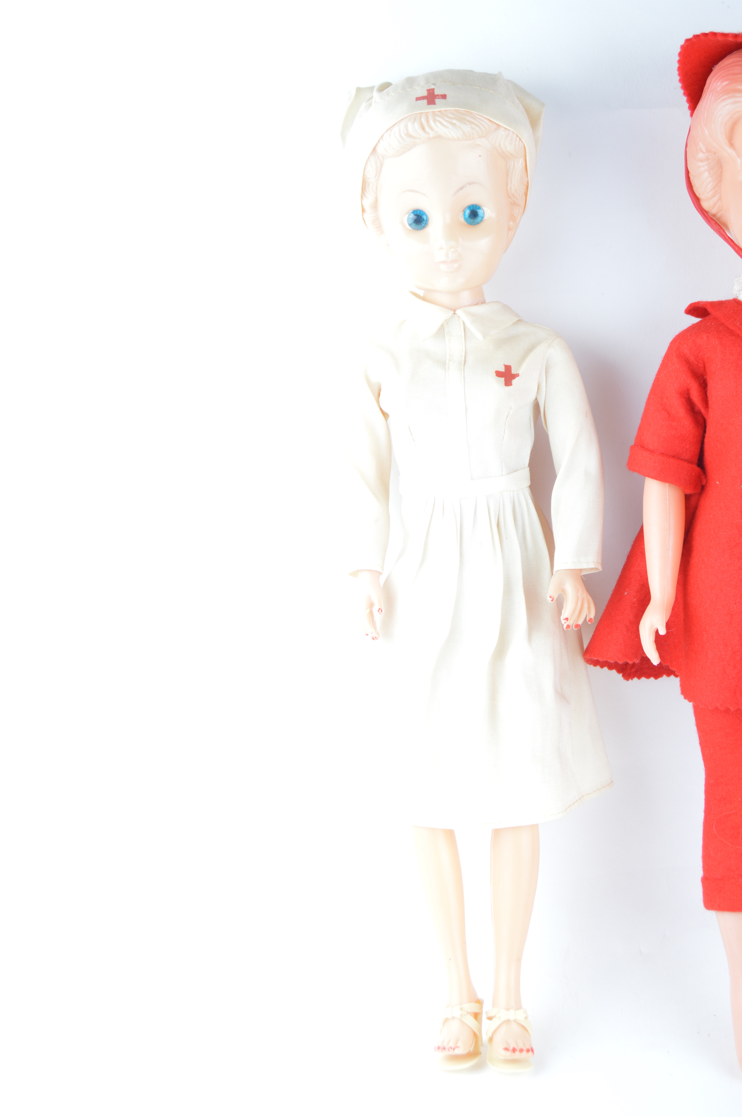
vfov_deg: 31.9
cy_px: 558
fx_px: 1951
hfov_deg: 21.5
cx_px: 371
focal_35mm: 63
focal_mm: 42
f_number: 7.1
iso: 100
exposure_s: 1/25
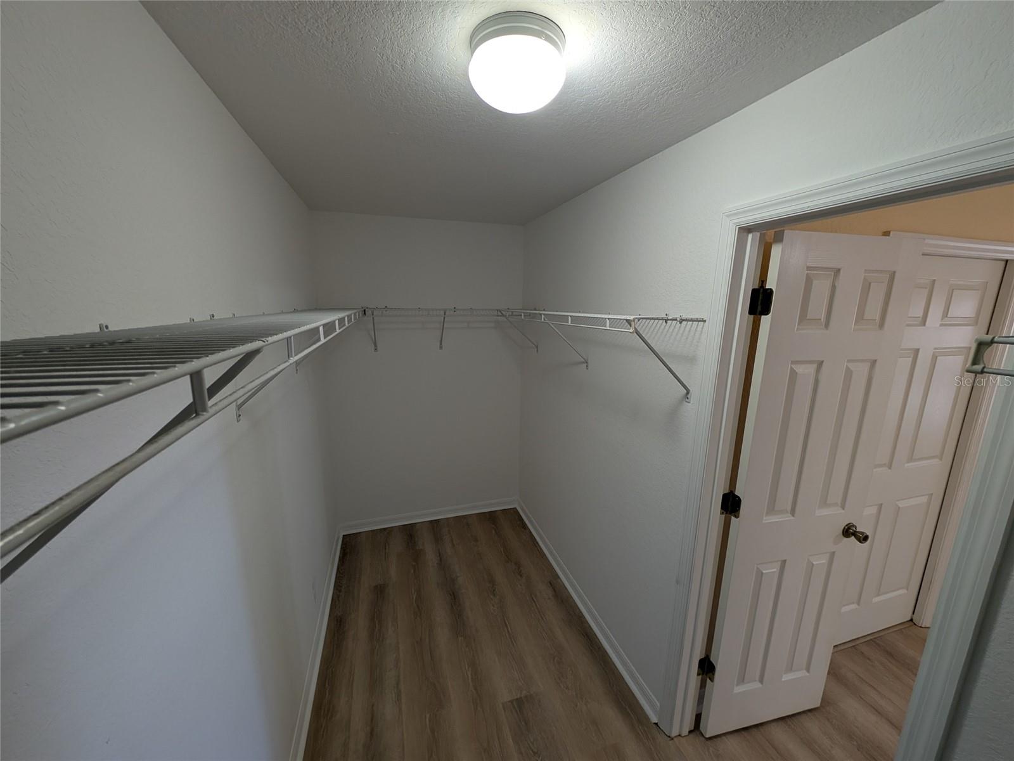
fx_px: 352
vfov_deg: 94.5
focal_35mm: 12
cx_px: 507
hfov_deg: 110.5
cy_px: 380
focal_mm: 2.23
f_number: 1.95
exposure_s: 1/47.9
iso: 60
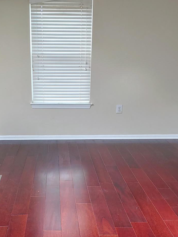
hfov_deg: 34.8
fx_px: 281
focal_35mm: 41
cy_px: 144
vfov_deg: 45.5
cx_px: 59
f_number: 1.5
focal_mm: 4.23
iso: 100
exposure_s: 1/60
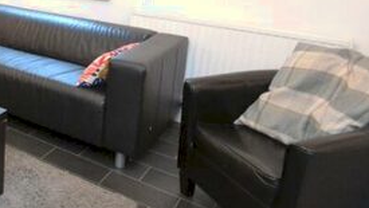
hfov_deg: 36.3
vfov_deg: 27.9
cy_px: -3
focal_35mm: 40
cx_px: -94
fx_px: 392
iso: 3200
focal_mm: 10
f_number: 3.5
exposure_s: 1/40
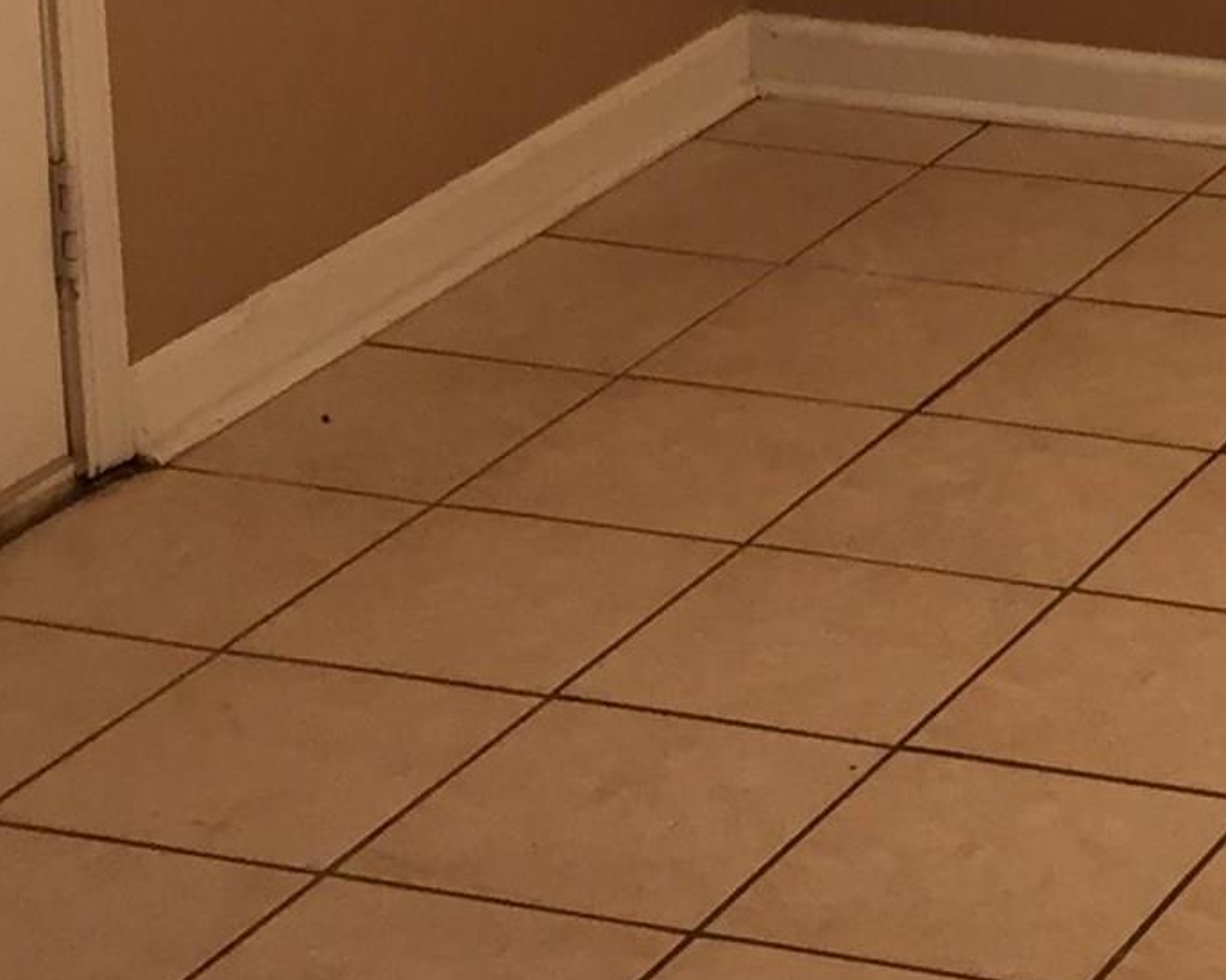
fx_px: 4608
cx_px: 1709
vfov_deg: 11.6
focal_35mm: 127
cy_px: -545
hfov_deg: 14.4
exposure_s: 1/30
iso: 80
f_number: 2.2
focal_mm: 4.15
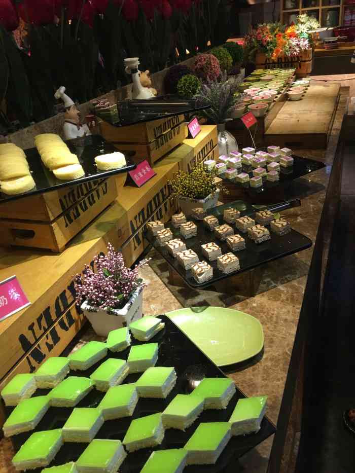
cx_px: 178
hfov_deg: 48.2
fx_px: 396
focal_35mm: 29
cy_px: 236
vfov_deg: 61.7
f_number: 2.2
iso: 50
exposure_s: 1/33
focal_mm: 4.15
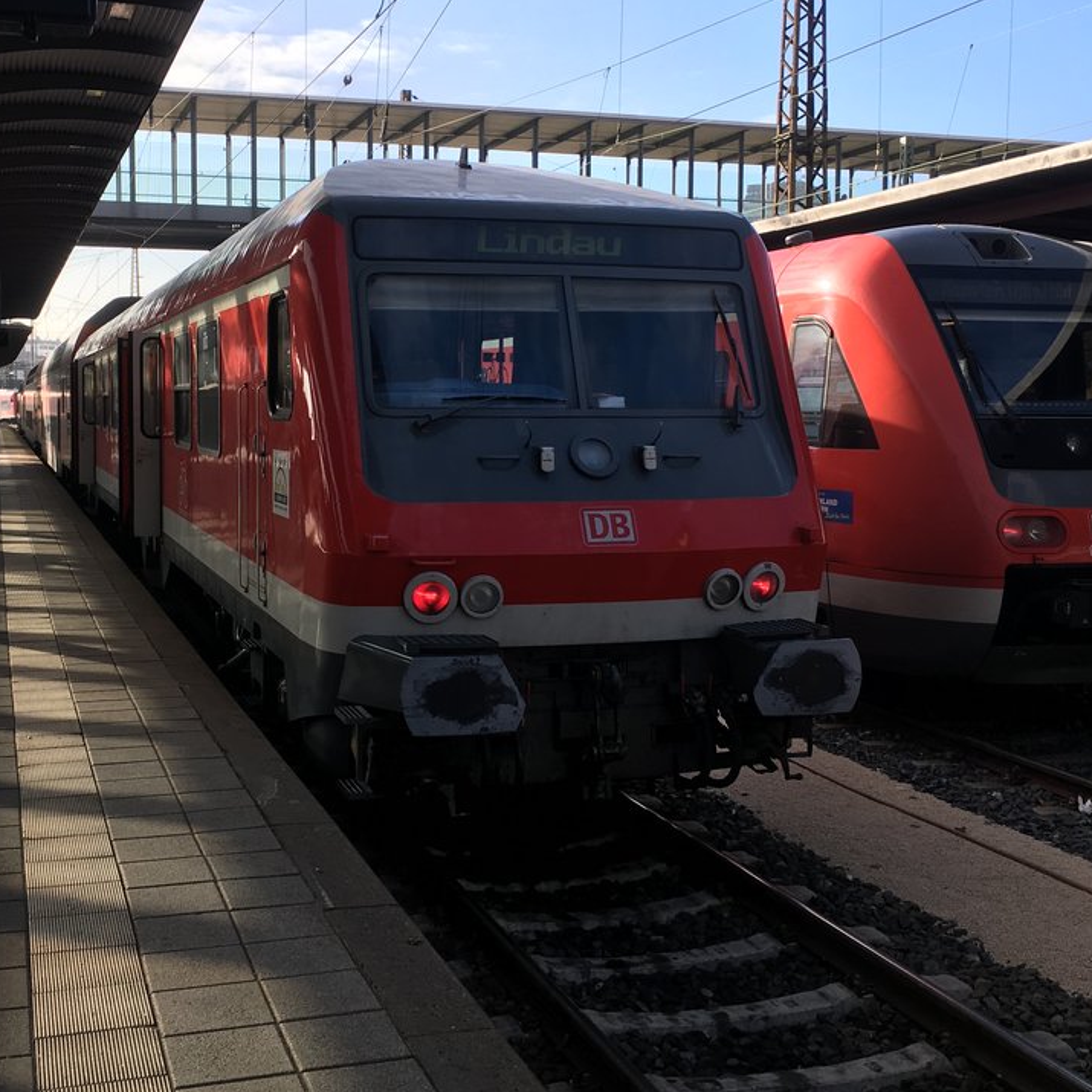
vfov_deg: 39.1
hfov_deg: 39.1
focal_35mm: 43
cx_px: 458
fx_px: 1535
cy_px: 463
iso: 25
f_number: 2.2
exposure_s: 1/754
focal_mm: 4.15
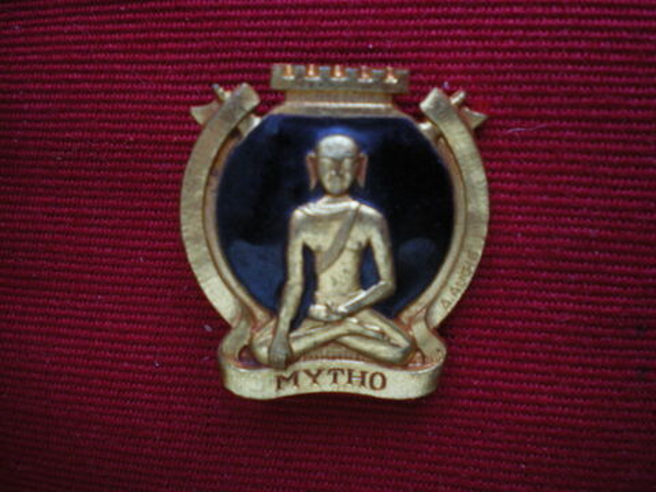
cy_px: 246
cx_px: 328
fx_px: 720
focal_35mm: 38
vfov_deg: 37.7
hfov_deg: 49.0
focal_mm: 6.3
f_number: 3.1
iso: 320
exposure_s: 1/50
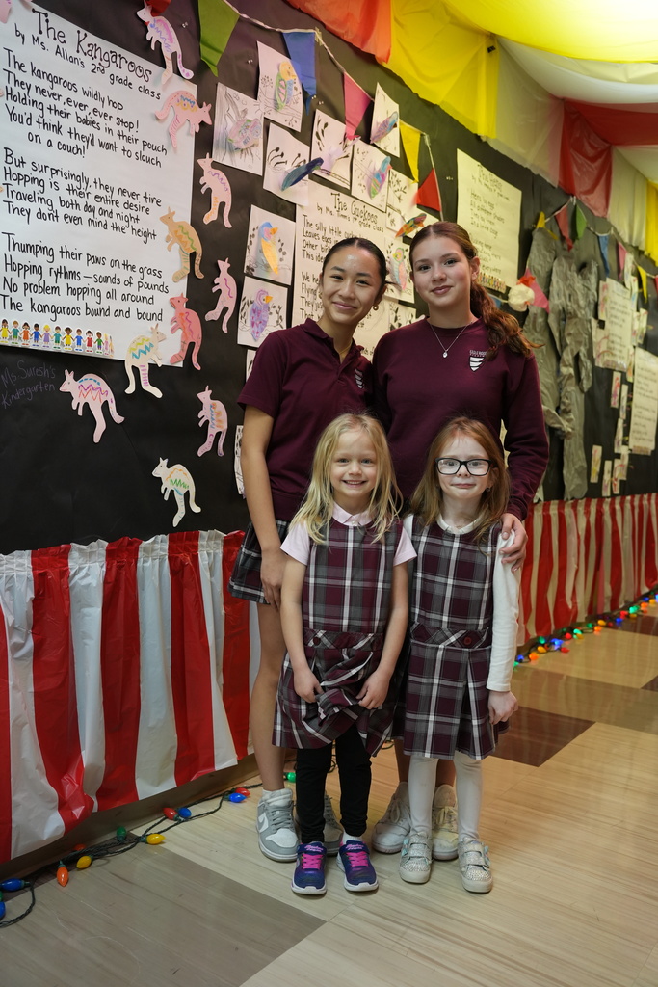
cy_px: 494
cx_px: 329
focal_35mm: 31
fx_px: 852
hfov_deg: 42.2
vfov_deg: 60.1
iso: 1600
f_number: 3.2
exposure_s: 1/160
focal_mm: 31.1
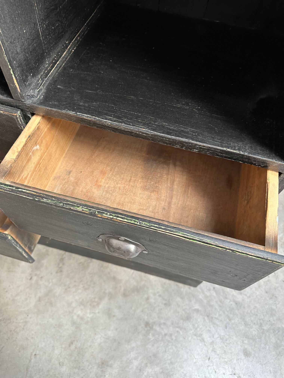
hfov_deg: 56.8
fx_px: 263
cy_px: 189
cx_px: 142
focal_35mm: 24
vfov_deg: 71.6
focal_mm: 6.86
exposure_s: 1/121
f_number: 1.78
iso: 80
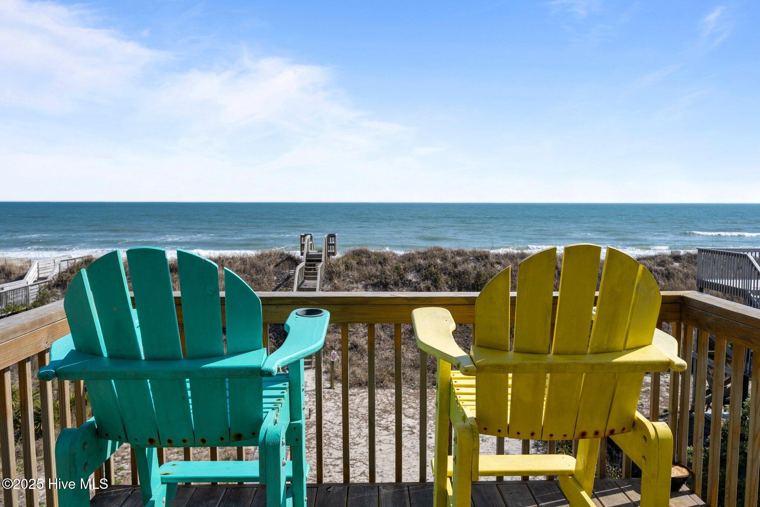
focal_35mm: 26
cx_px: 380
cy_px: 254
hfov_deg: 70.4
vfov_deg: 50.4
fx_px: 538
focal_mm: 25.5
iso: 80
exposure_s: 1/640
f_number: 7.1
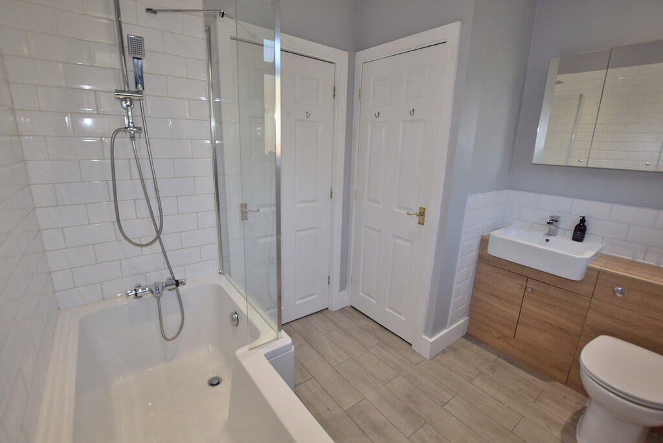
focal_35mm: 15
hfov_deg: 100.4
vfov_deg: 77.3
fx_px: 276
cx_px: 332
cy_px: 222
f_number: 5.6
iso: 360
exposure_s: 1/125
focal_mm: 10
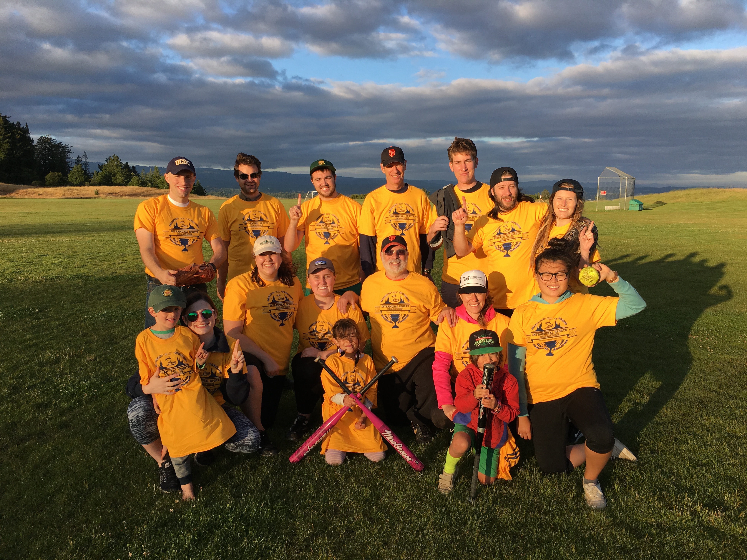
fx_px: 626
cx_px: 374
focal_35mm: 29
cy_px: 280
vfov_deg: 48.2
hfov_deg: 61.7
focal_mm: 4.15
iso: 25
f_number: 2.2
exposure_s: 1/818
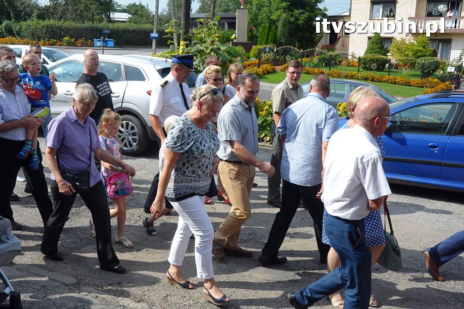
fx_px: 464
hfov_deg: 53.2
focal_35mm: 36
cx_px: 232
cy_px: 154
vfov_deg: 36.8
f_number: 11
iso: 640
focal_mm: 24
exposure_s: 1/500
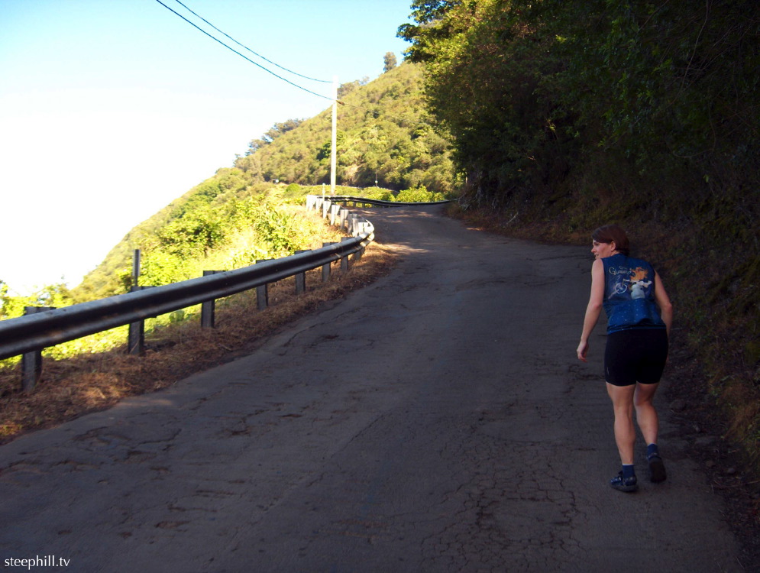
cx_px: 380
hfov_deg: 47.8
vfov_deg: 36.9
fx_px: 858
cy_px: 286
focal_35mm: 39
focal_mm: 8
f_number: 2.8
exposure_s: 1/298
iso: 100
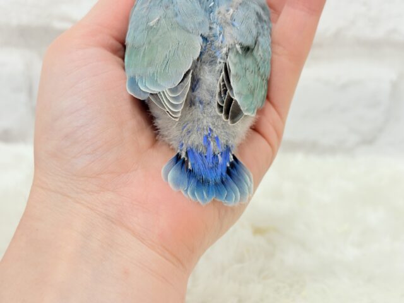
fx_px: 607
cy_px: 152
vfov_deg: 28.0
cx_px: 202
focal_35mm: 52
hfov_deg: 36.8
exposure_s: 1/50
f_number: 1.6
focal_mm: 5.96
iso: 64
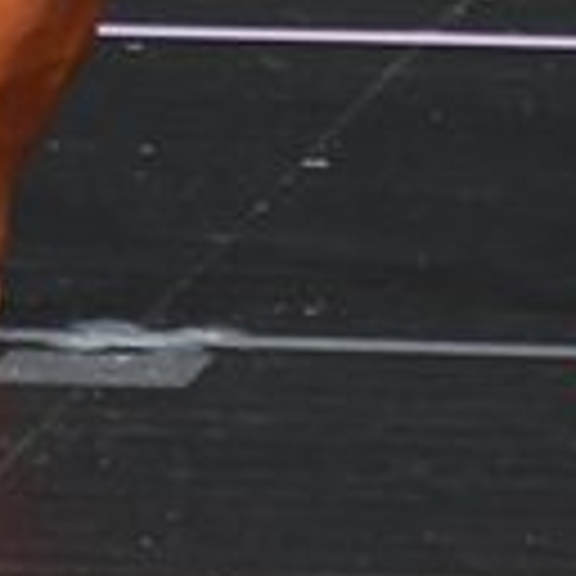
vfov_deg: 1.0
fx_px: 33378
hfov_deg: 1.0
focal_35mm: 1773
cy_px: -432
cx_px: 2
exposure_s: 1/400
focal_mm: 230
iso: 4000
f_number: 5.6
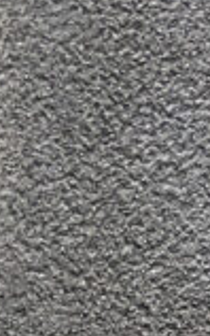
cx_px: 445
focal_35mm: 199
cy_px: 1006
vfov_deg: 8.7
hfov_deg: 6.4
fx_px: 1819
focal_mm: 4.15
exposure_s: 1/222
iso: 25
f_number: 2.2
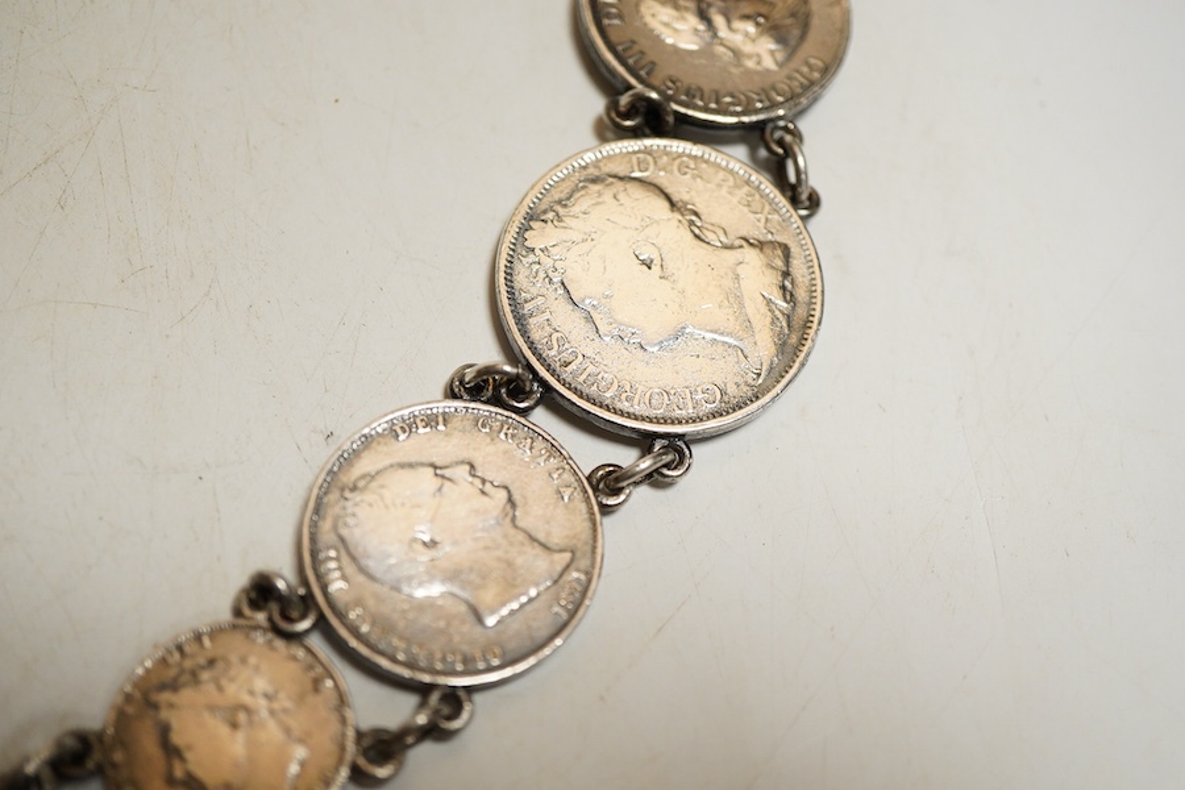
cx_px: 592
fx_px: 1481
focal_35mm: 45
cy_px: 395
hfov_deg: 43.6
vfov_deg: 29.9
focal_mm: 30
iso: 1250
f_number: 3.5
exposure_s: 1/125
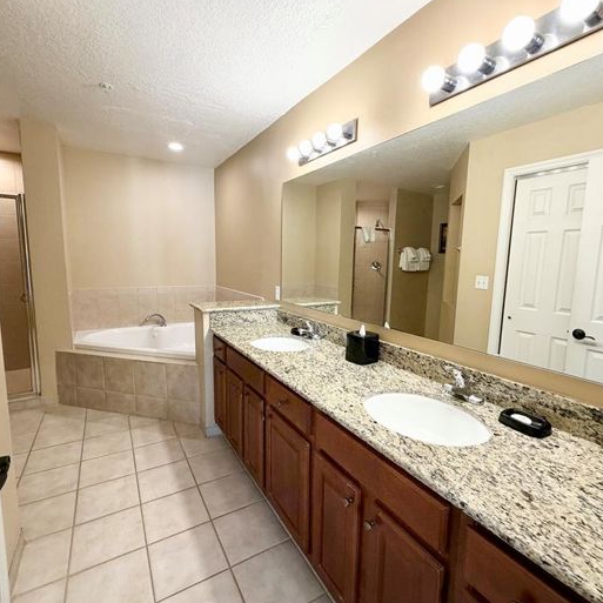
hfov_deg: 84.0
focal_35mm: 17
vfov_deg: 84.0
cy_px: 300
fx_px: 335
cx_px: 309
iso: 250
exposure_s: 1/120
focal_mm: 2.22
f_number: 2.2
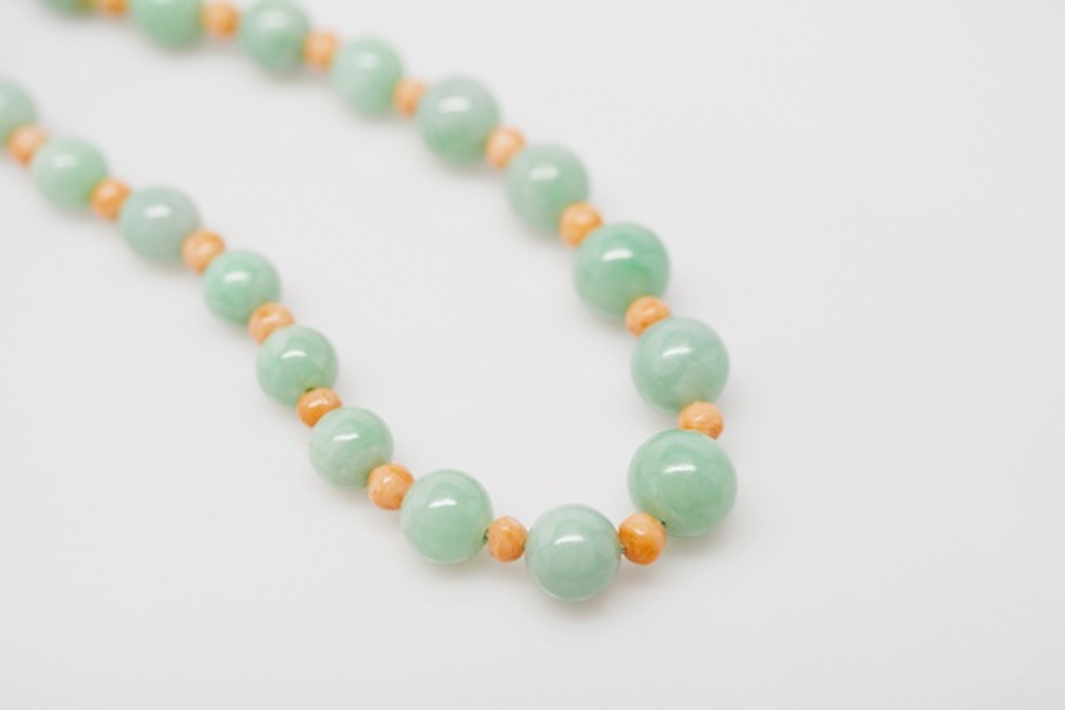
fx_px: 1242
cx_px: 532
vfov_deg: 31.9
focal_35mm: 42
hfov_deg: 46.4
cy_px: 355
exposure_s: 1/125
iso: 400
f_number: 5.6
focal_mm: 28
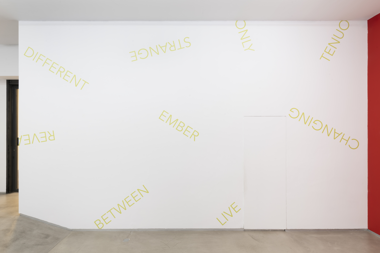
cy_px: 126
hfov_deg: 96.7
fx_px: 169
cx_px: 190
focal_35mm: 16
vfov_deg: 73.7
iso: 64
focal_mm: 16
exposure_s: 1.6
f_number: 16
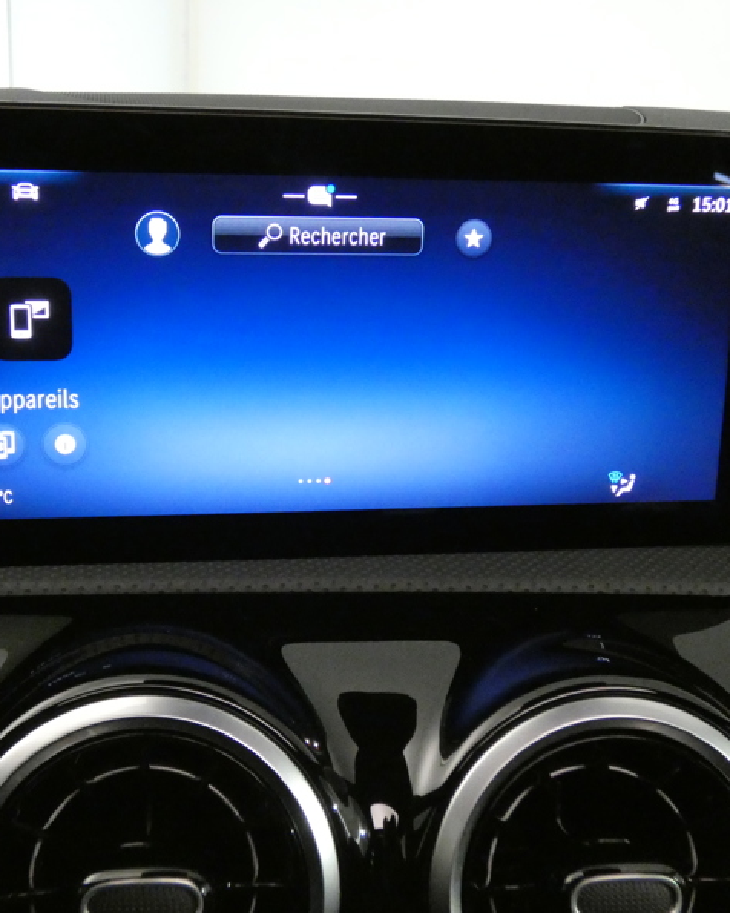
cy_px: 457
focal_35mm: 42
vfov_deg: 43.8
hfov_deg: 35.6
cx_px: 296
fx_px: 1134
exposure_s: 1/25
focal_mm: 5.8
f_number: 3.4
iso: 1600
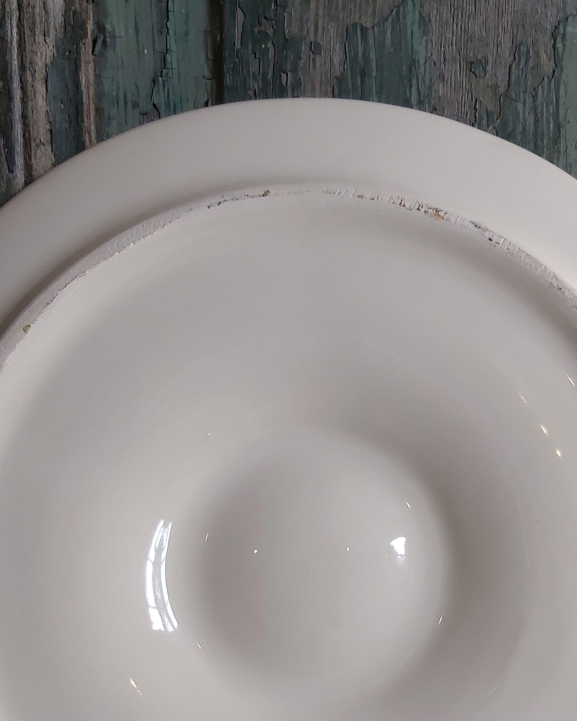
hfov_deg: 32.1
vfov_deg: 38.4
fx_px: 1003
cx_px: 302
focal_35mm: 47
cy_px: 551
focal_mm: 3.92
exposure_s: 1/164
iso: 64
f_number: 1.7
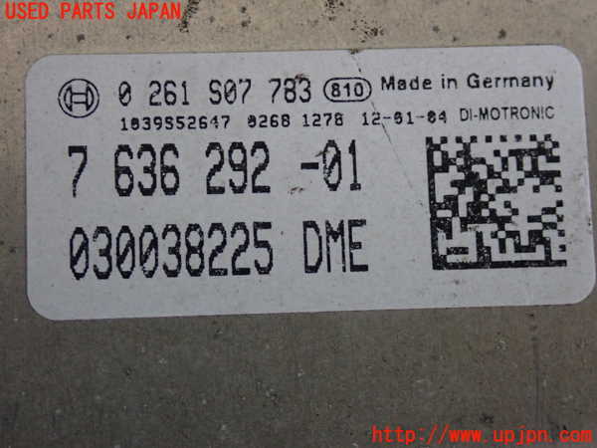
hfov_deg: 27.4
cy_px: 224
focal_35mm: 71
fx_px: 1224
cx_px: 298
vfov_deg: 20.7
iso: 800
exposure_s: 1/60
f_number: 3.9
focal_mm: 12.73
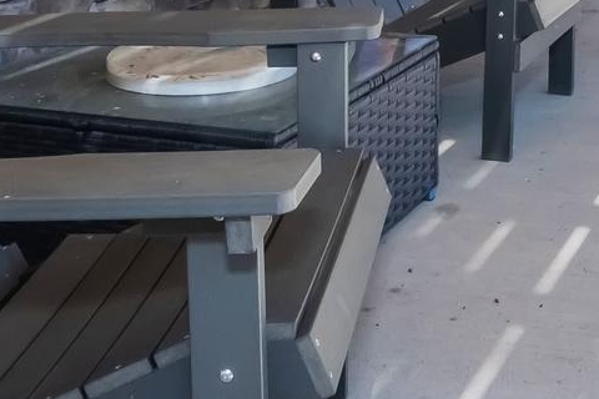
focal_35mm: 64
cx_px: 505
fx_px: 1065
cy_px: -75
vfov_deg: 20.0
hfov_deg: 30.4
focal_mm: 10
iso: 640
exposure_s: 1/400
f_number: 10
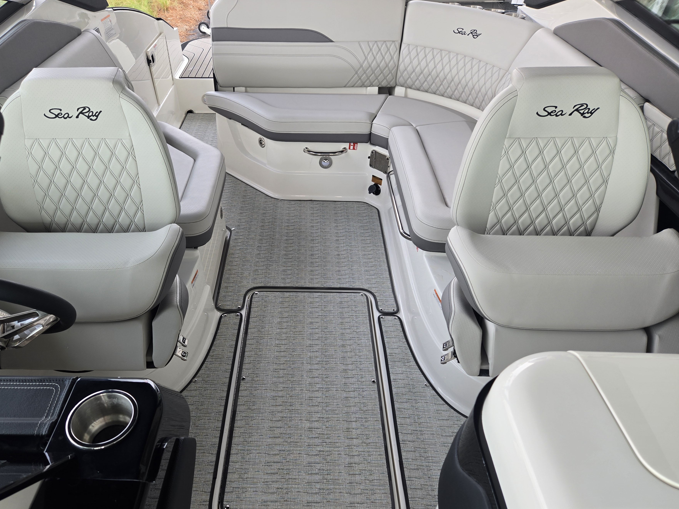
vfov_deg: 53.0
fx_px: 510
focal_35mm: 26
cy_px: 278
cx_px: 295
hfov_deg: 67.0
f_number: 1.8
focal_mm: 5.4
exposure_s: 1/180
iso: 40
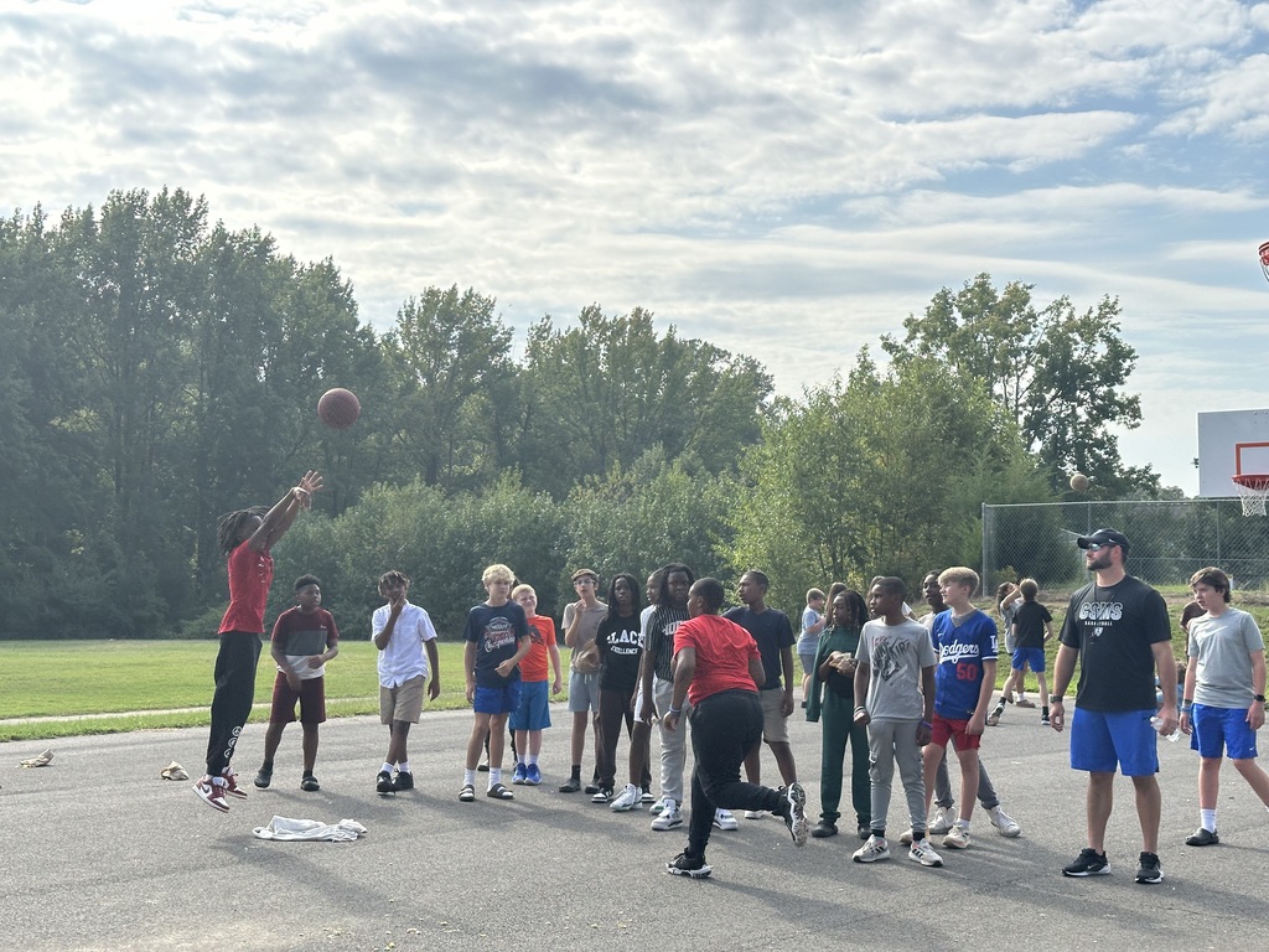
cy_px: 476
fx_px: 1760
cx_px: 634
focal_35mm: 48
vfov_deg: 30.3
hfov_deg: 39.7
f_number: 1.78
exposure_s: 1/5000
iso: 64
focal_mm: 6.86
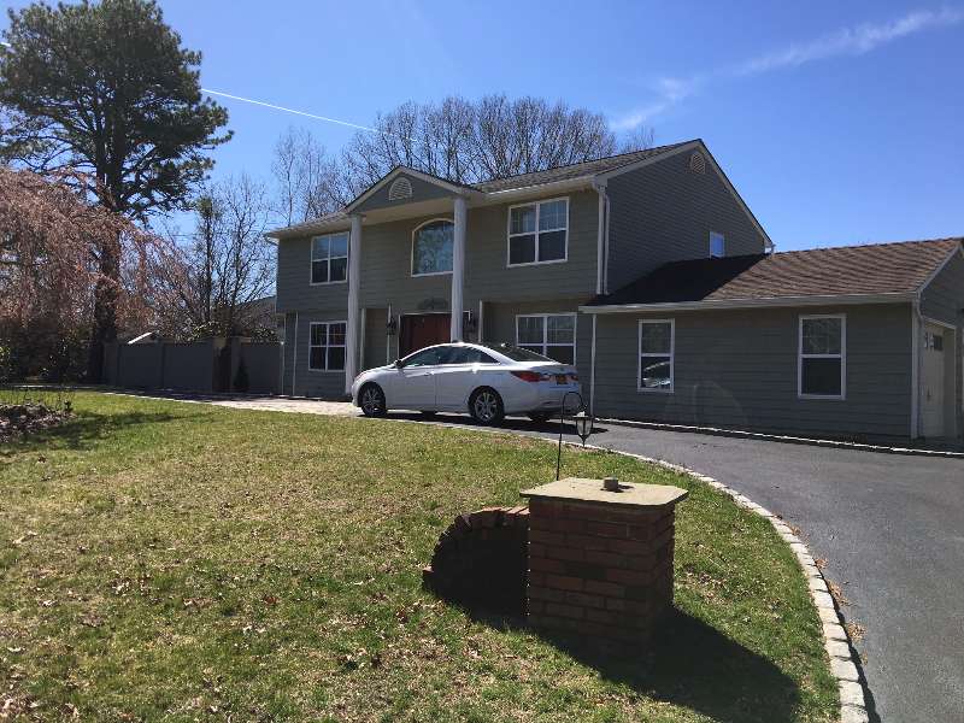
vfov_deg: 48.2
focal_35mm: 29
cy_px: 362
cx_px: 482
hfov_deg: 61.7
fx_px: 808
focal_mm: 4.15
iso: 25
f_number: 2.2
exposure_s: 1/1451
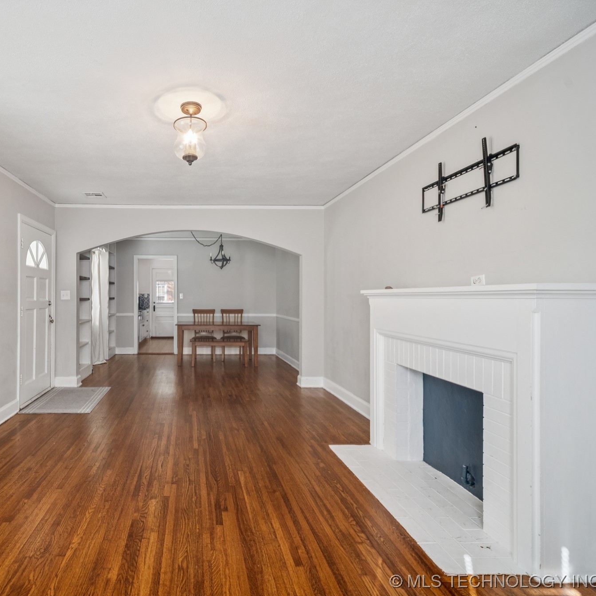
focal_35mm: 18
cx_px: 196
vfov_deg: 80.7
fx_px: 351
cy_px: 298
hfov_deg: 78.0
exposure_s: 1/25
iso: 640
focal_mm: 14
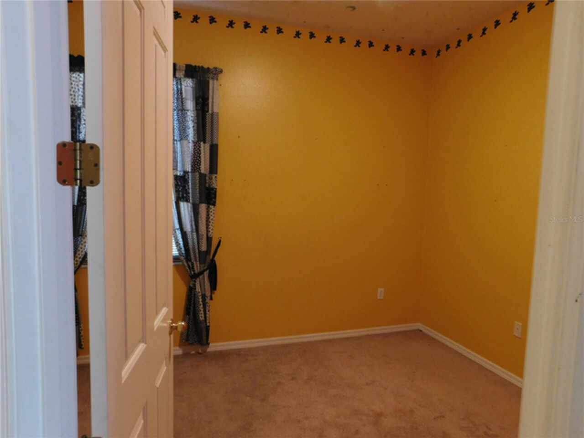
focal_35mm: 23
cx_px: 292
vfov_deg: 58.9
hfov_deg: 73.9
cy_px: 219
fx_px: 388
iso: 280
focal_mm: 4
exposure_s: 1/30
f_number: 3
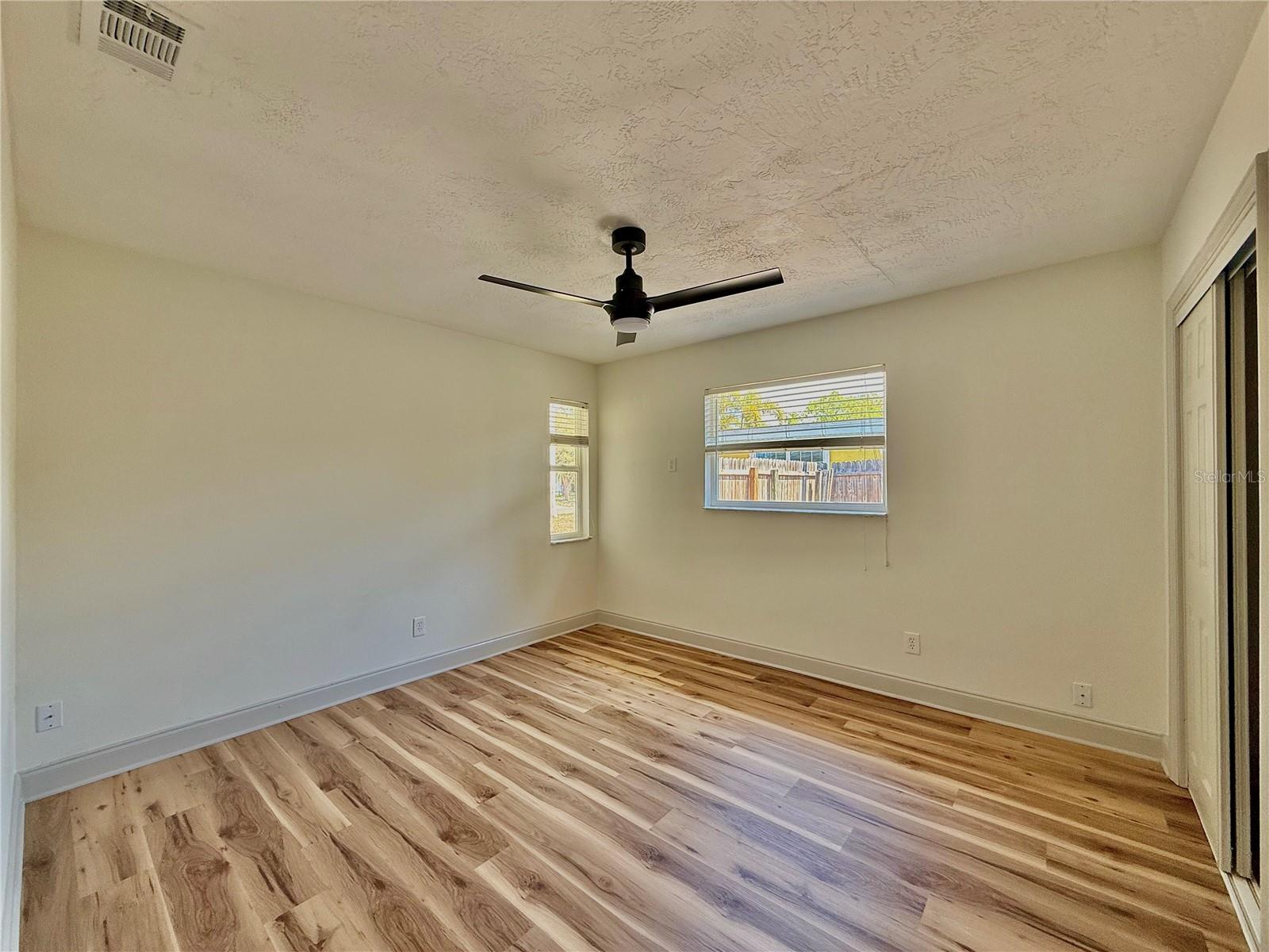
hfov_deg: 102.1
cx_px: 634
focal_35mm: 14
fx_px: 513
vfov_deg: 85.7
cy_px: 476
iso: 80
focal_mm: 2.22
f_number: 2.2
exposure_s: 1/99
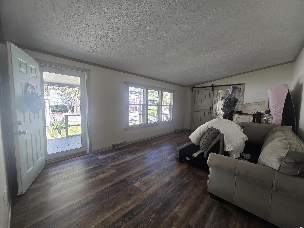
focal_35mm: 13
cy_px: 114
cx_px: 152
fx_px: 114
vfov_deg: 89.9
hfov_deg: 106.2
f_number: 2.2
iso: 80
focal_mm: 2.2
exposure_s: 1/60
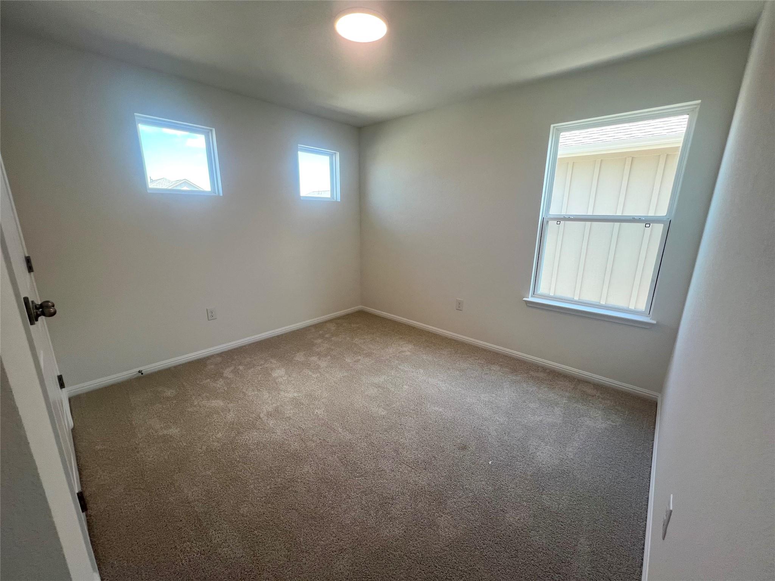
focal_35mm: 13
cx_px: 388
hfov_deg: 106.2
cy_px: 290
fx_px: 291
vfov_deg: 89.9
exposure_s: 1/120
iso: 50
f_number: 1.8
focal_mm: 1.57
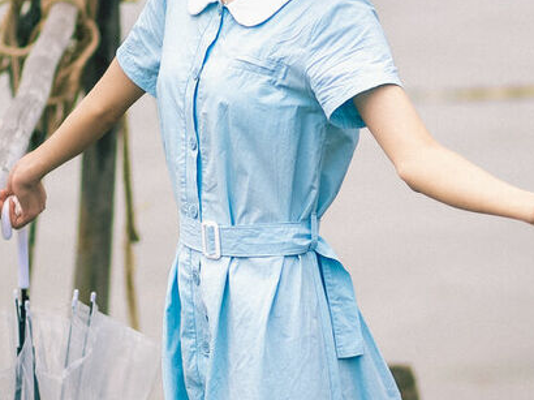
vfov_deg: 4.7
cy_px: 258
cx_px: 307
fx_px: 4841
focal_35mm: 314
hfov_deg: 6.3
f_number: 1.8
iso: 50
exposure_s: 1/1000
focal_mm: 85
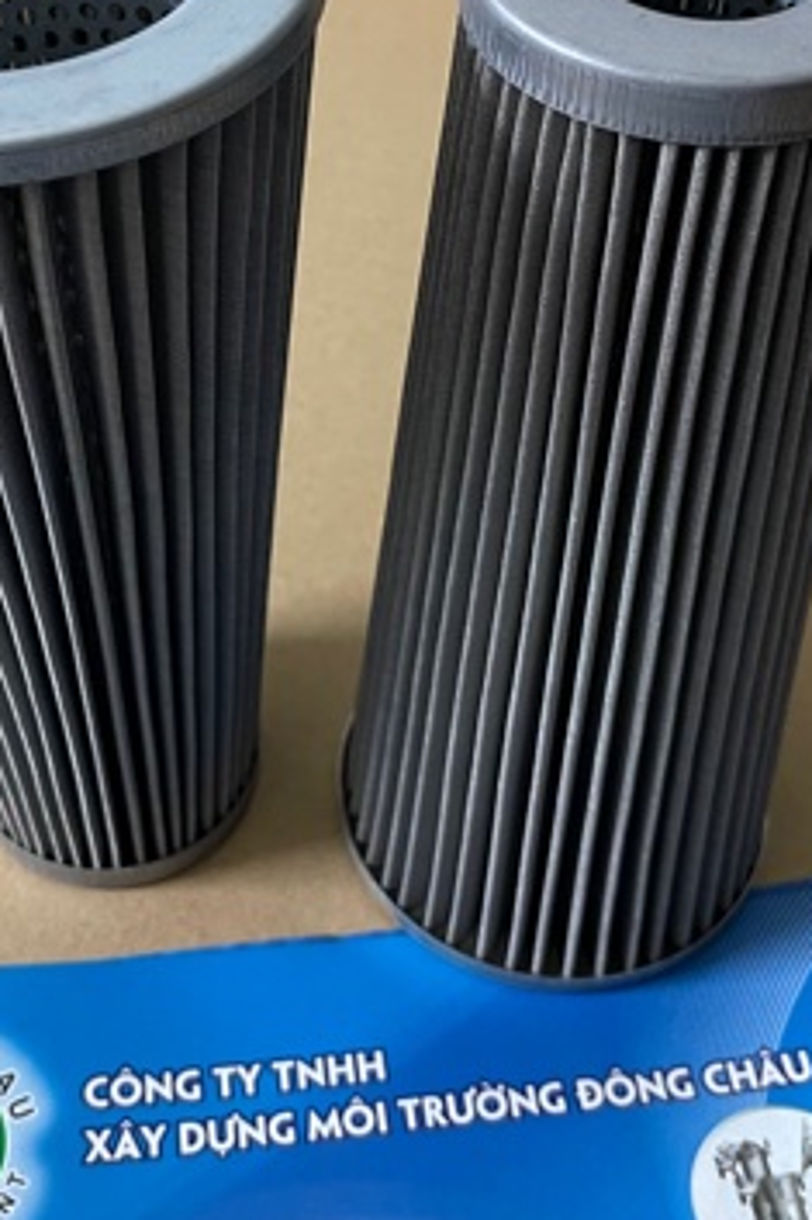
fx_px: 1659
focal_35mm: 49
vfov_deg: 40.1
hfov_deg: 27.5
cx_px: 359
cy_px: 453
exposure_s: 1/33
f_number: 1.6
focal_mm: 5.1
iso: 500
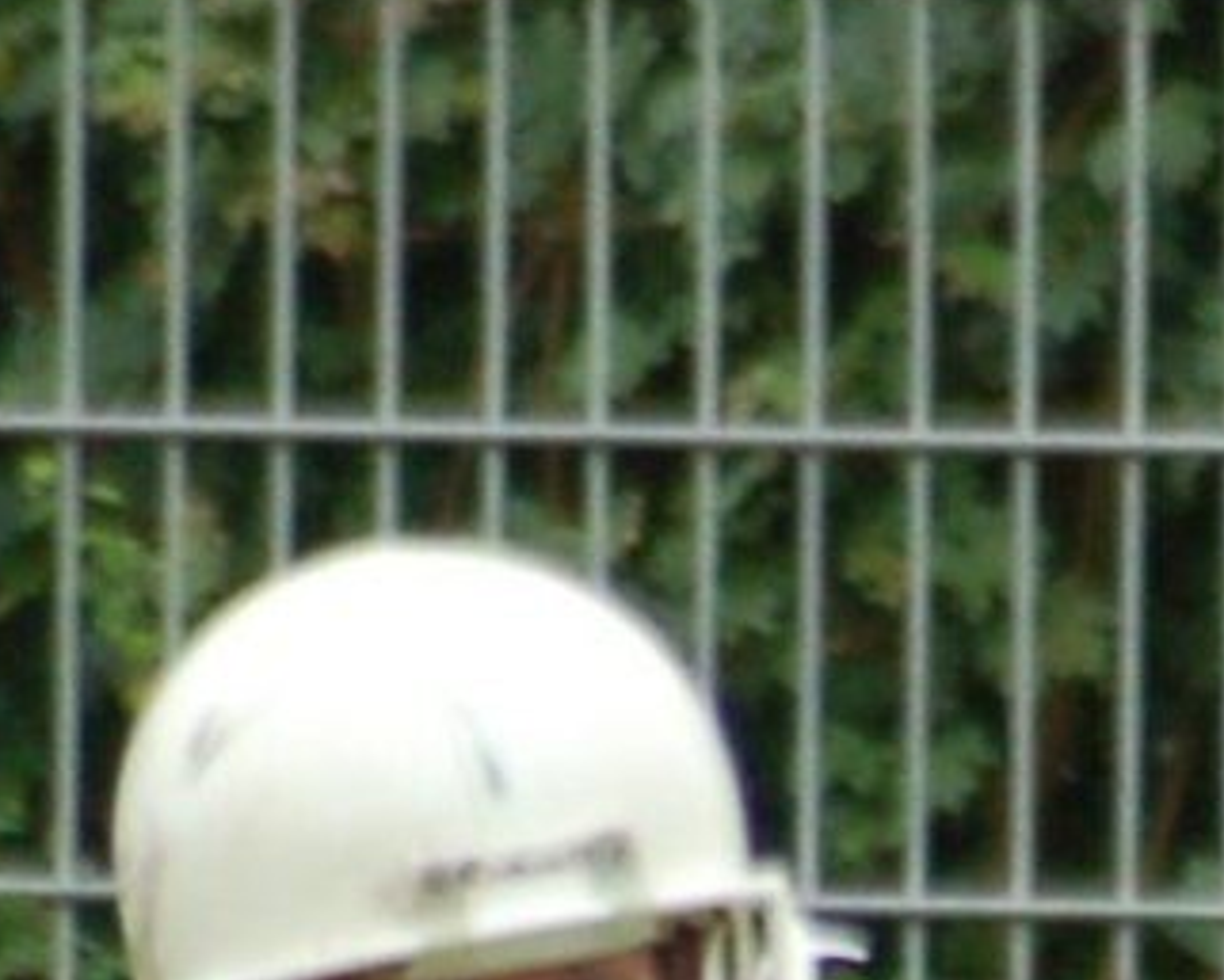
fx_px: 104760
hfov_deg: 0.7
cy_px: 1689
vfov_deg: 0.5
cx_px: 1678
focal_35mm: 2891
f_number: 5.6
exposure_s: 1/400
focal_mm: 300
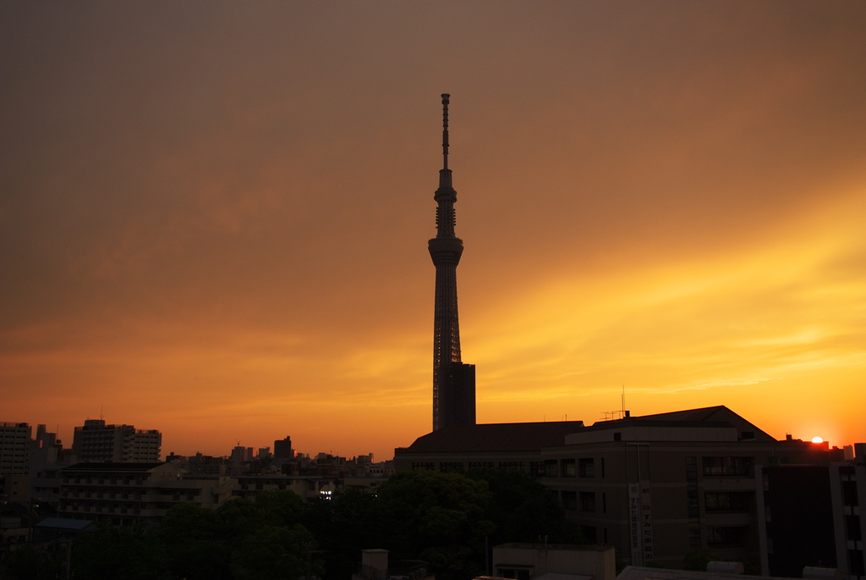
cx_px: 433
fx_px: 843
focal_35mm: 35
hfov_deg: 54.4
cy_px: 290
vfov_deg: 37.9
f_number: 4
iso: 100
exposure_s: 1/320
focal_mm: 13.1
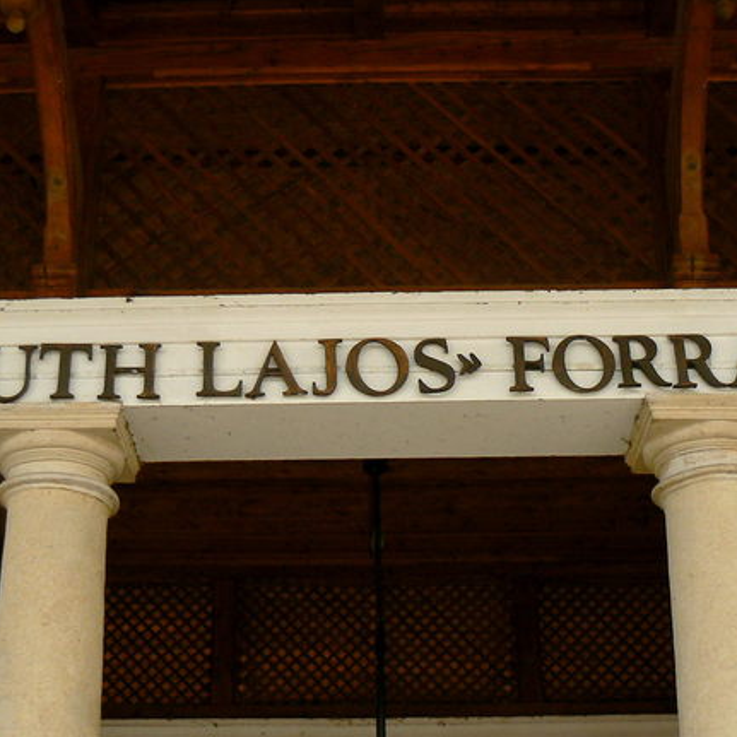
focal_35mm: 59
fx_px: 1421
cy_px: 470
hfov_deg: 29.1
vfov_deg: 28.9
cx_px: 381
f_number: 3.6
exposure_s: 1/640
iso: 100
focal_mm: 6
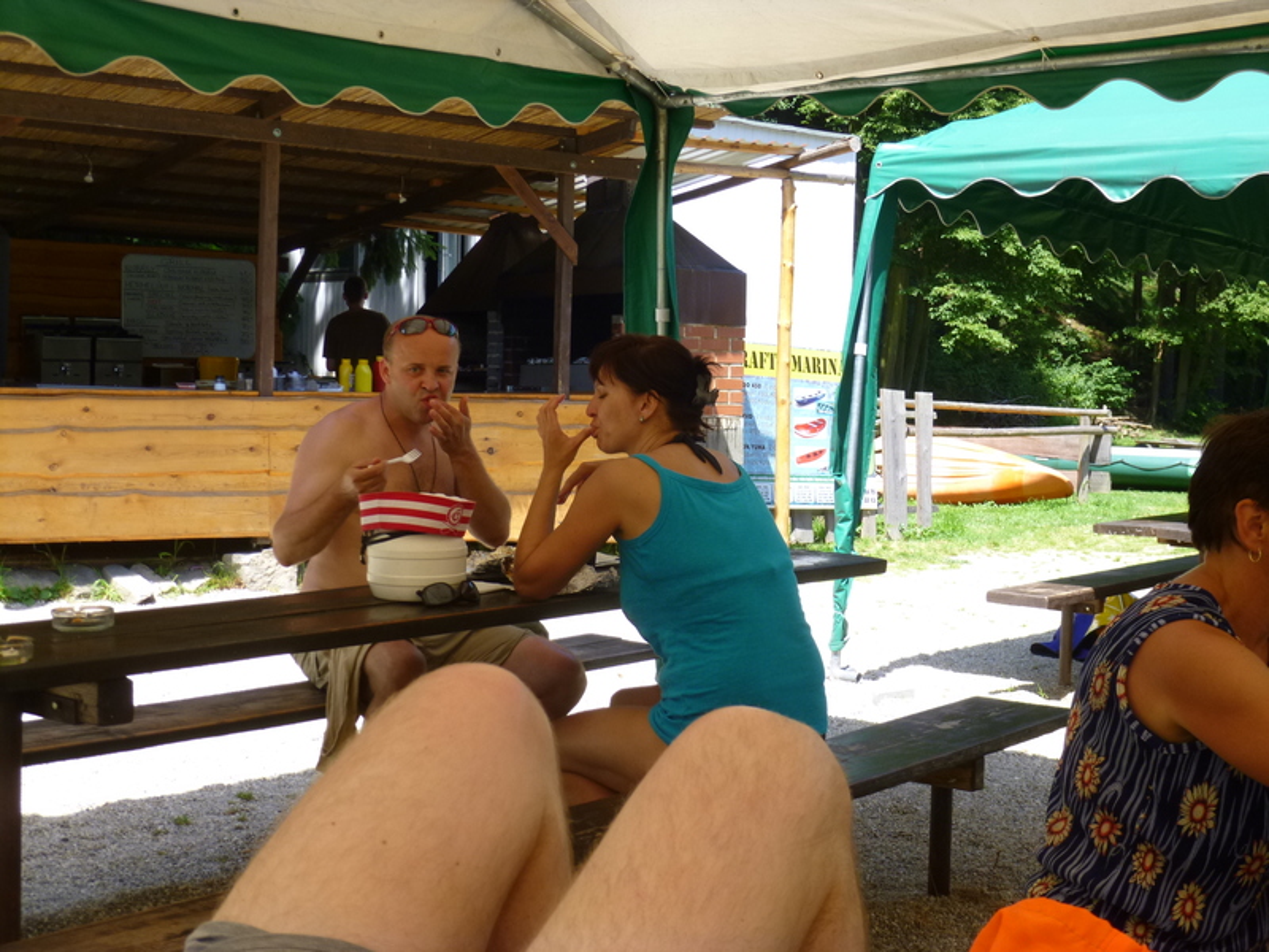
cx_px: 634
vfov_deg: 32.2
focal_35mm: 45
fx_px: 1650
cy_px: 476
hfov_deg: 42.1
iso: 100
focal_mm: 8
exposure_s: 1/160
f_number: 3.9
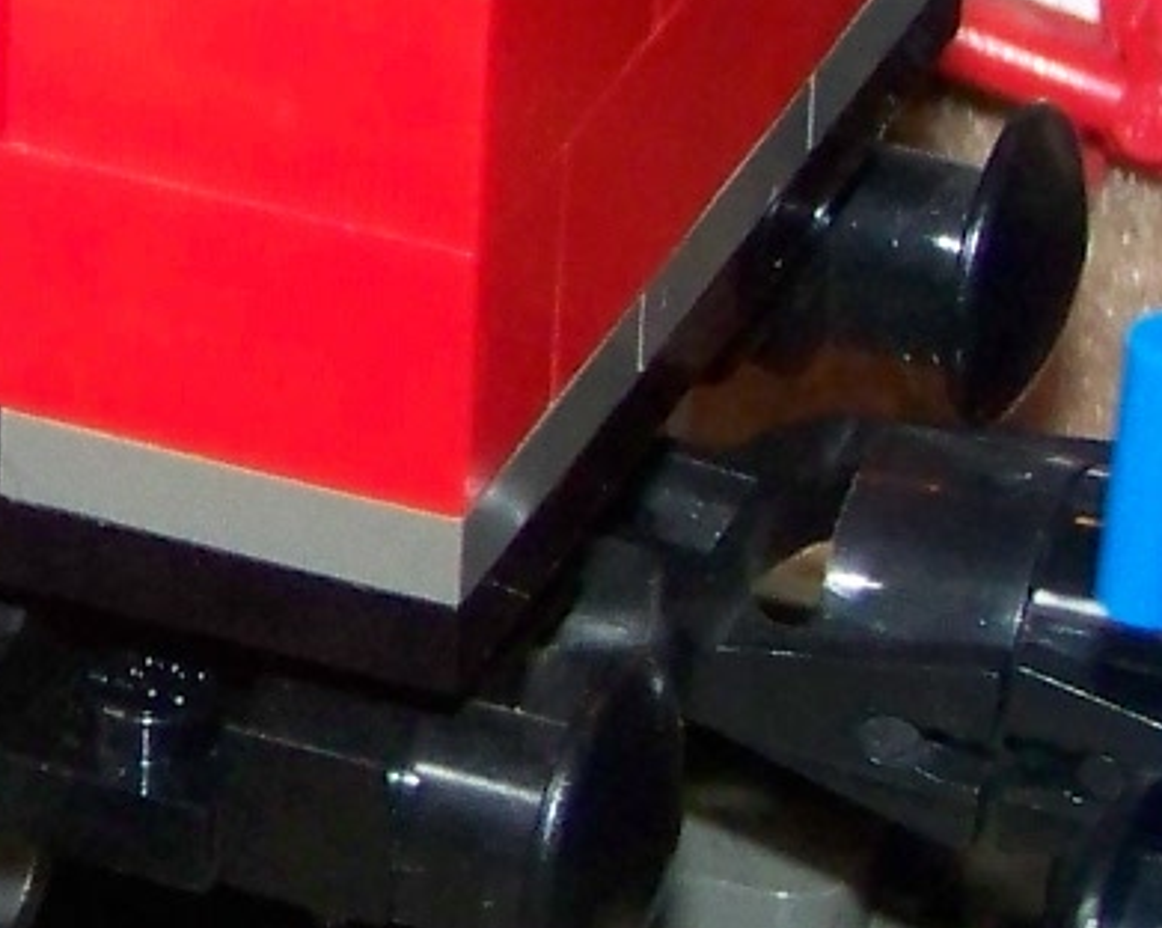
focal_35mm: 302
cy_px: -309
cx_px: -1091
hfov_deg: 6.2
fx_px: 10376
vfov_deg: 5.1
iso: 200
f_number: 3.2
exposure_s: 1/30
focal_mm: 9.8
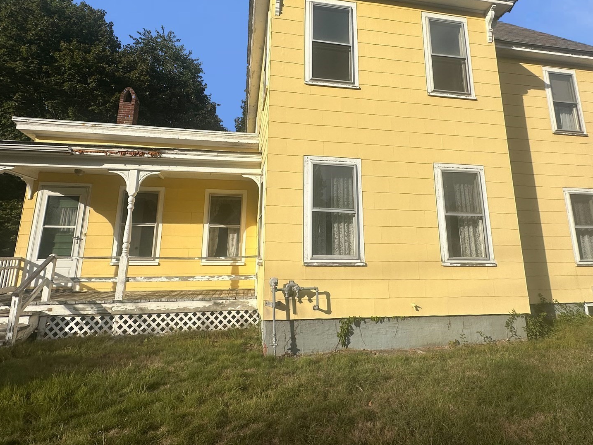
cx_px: 309
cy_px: 166
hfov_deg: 81.7
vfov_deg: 65.0
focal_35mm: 20
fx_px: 343
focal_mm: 2.22
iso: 50
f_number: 2.2
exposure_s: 1/3600
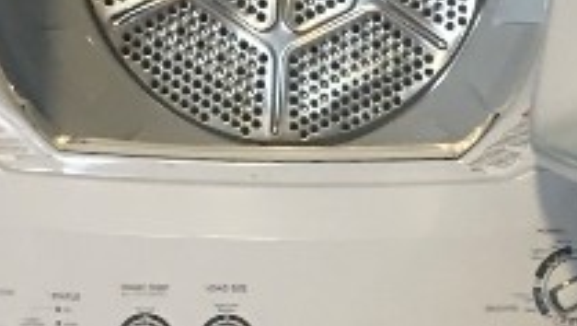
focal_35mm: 116
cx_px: 417
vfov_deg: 10.2
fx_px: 1776
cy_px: 459
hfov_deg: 18.4
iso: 80
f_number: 2.2
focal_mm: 4.15
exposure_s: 1/10
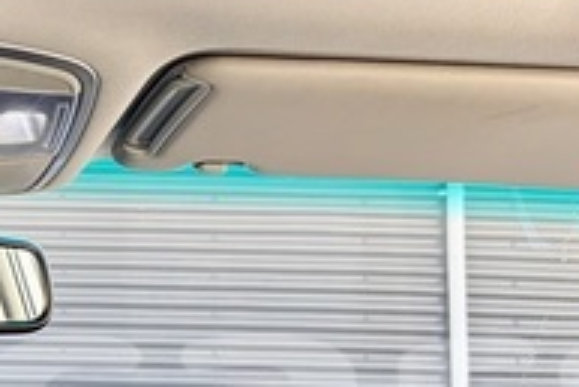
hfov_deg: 17.0
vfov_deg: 12.1
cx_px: -198
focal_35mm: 112
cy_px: 381
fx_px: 1803
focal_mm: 5.96
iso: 50
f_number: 1.6
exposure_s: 1/122
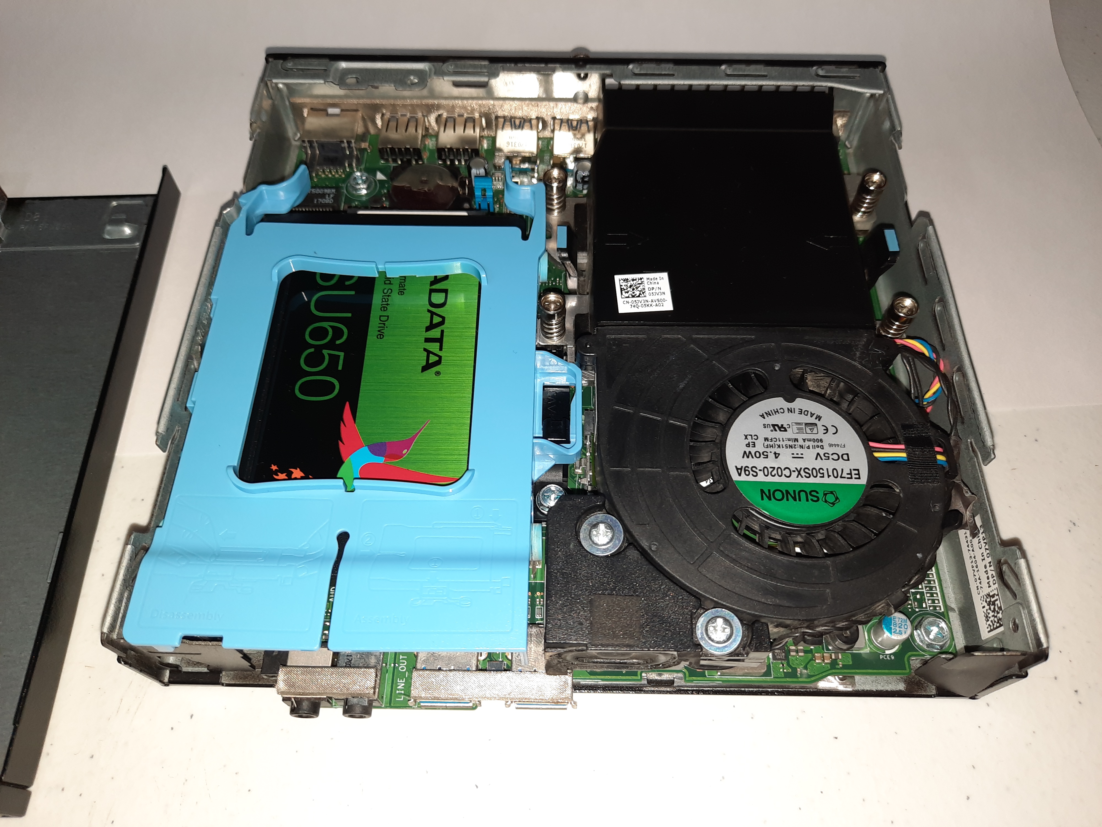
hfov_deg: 69.4
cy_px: 414
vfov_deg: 54.9
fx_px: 796
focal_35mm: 25
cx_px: 551
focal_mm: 4.6
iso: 400
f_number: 2
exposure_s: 1/24
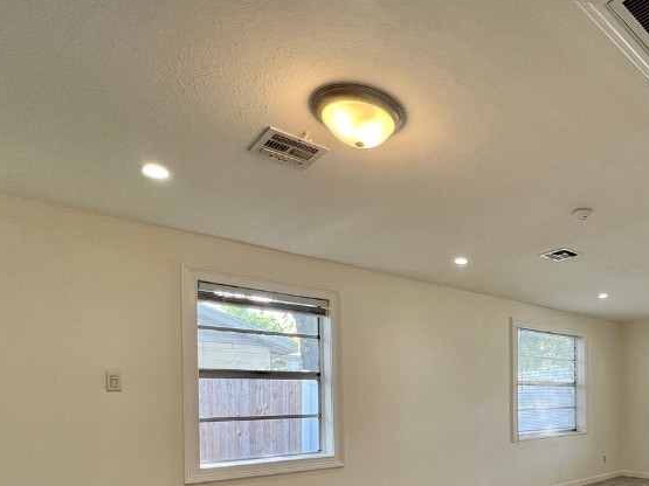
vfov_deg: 52.3
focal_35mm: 24
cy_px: 403
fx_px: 450
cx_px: 512
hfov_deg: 65.6
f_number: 1.8
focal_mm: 1.57
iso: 64
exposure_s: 1/120
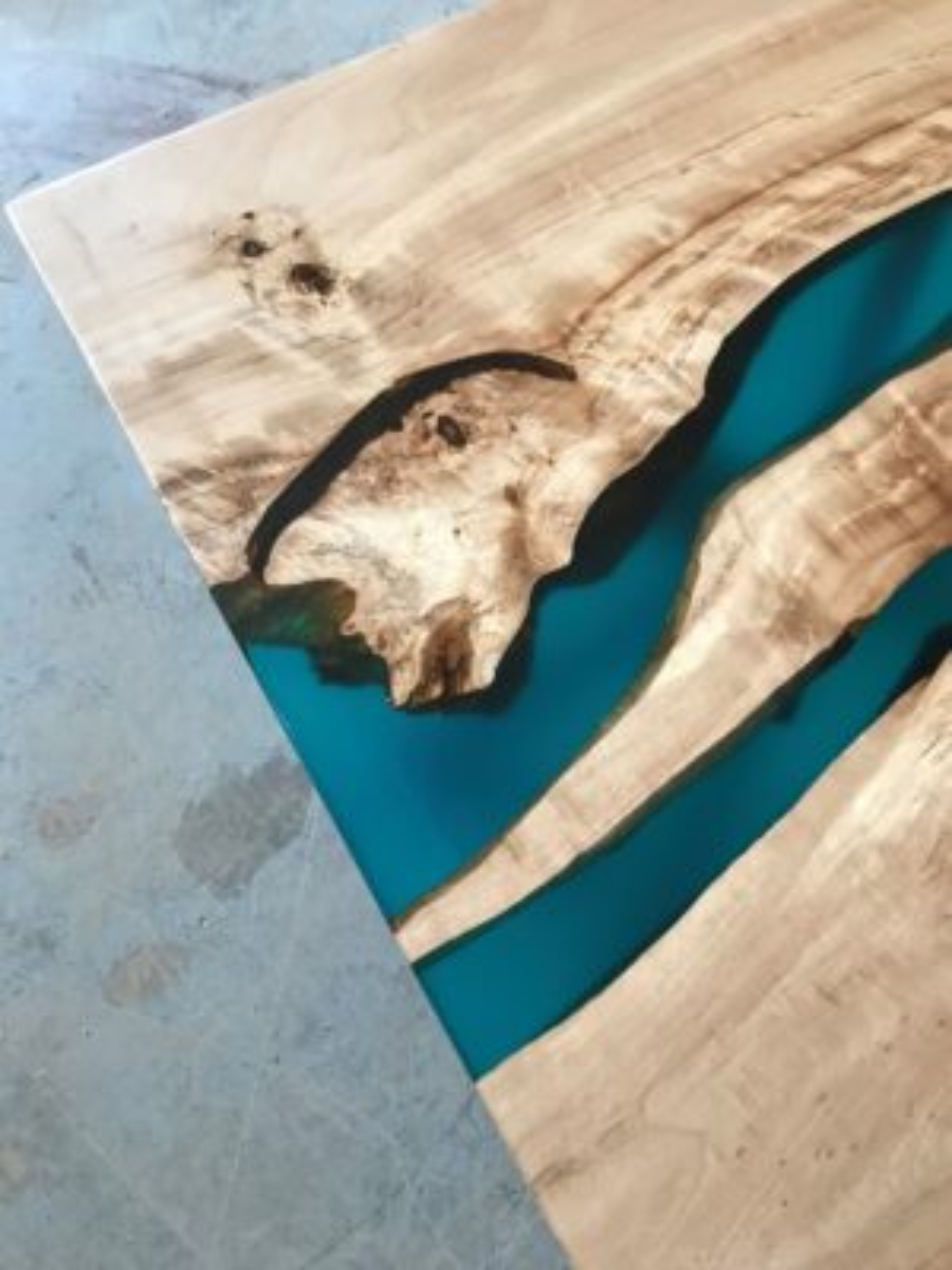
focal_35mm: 28
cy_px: 635
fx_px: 1027
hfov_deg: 49.7
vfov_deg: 63.4
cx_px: 476
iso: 40
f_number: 1.8
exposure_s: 1/25
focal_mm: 3.99
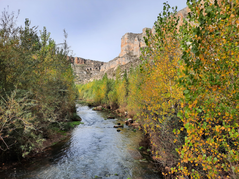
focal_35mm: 25
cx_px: 120
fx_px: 173
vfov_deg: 54.9
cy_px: 90
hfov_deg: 69.4
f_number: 2
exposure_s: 1/546
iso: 32
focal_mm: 4.6
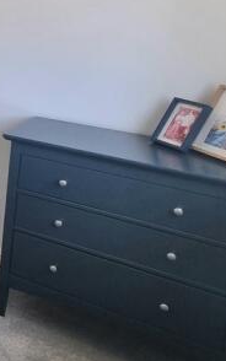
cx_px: -208
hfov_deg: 18.8
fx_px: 473
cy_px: 52
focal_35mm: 48
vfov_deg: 39.5
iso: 80
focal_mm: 2.2
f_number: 2.2
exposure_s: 1/50
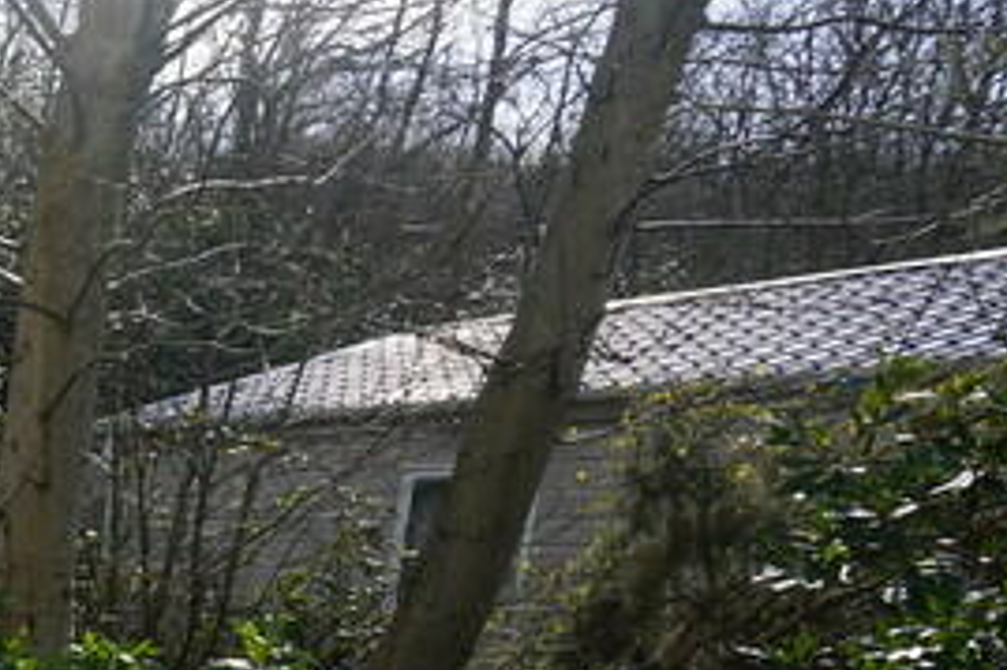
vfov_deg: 20.2
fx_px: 1705
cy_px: 893
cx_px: -741
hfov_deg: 22.2
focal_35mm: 61
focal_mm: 16
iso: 100
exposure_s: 1/100
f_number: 10
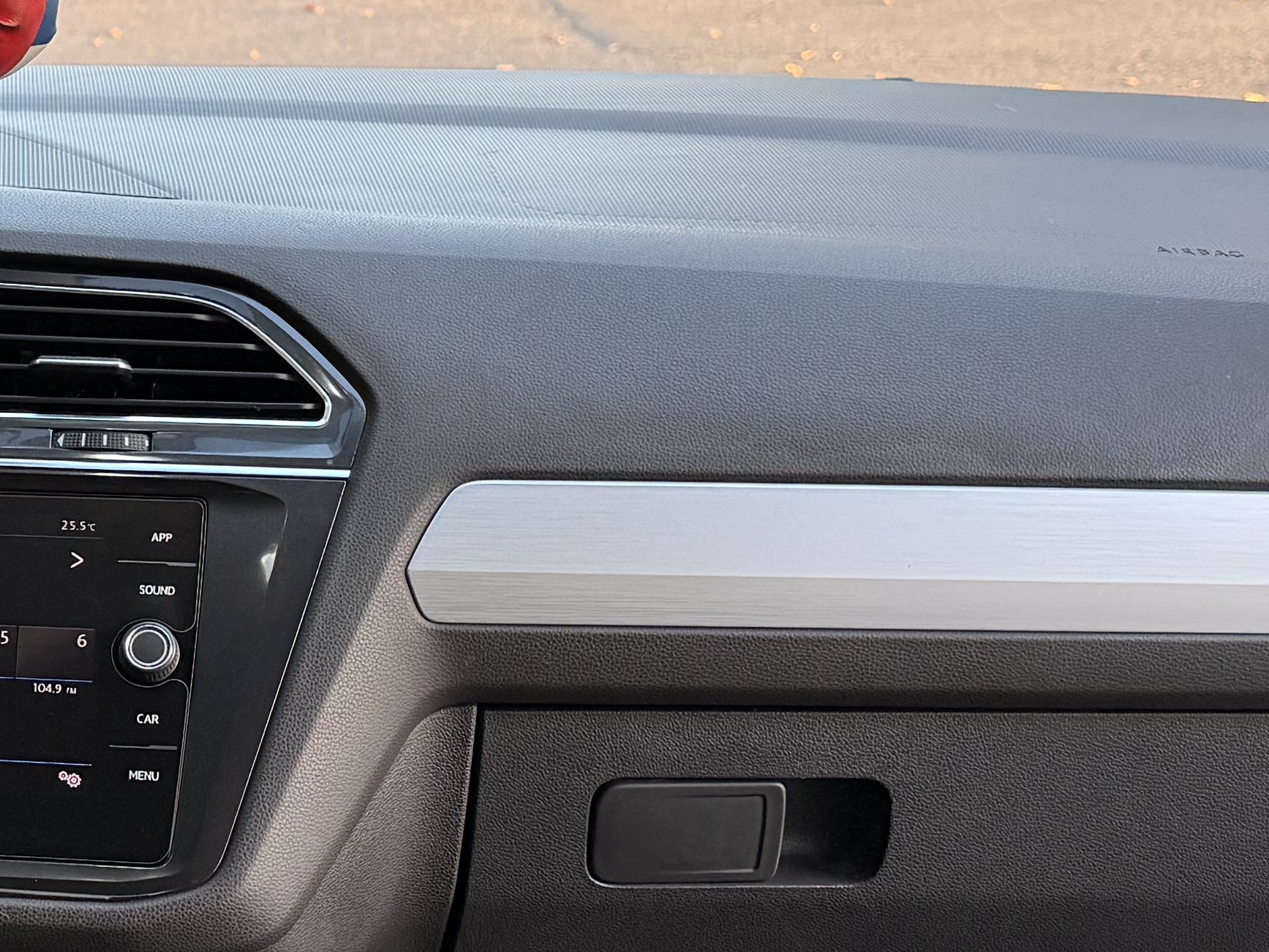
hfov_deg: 23.0
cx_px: -195
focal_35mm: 79
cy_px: 514
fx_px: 2896
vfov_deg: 18.7
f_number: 1.78
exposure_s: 1/120
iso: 200
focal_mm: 6.76
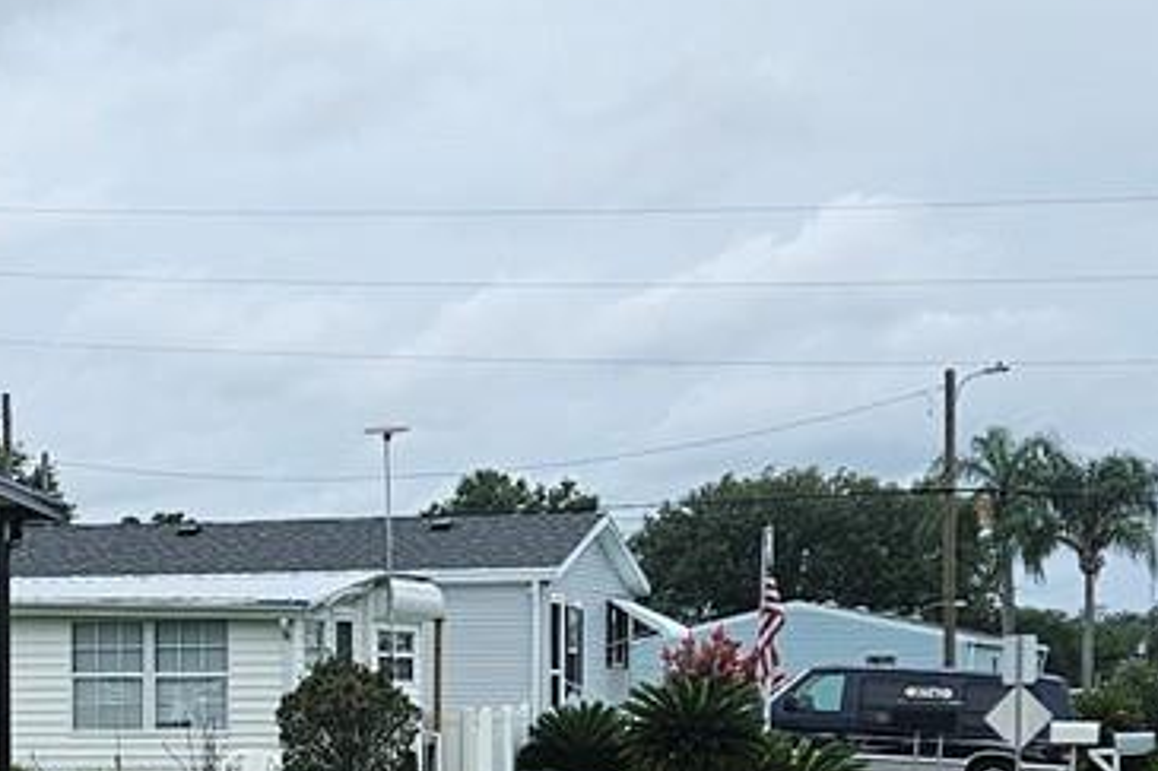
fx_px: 3376
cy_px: 1041
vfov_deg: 12.6
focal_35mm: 105
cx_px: 162
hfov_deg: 19.2
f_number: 1.8
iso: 25
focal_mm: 5.4
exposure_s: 1/3255
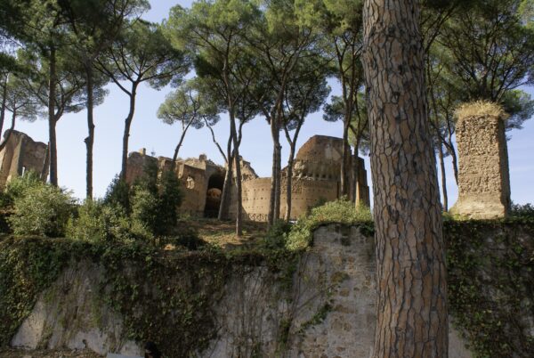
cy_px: 179
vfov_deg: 48.1
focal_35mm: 27
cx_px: 267
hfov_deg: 67.3
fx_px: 401
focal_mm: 18
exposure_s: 1/100
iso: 100
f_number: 10
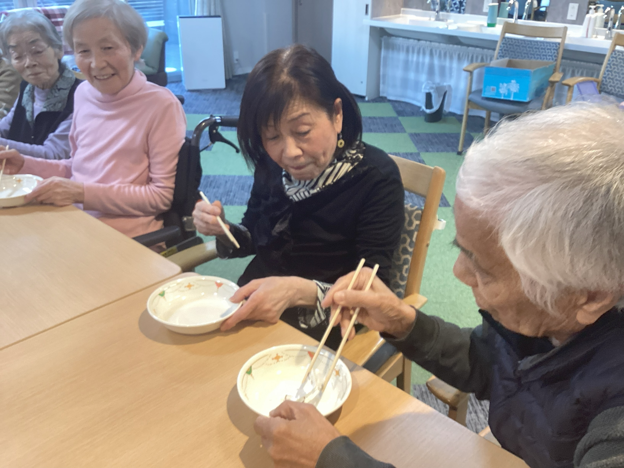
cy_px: 234
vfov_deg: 45.4
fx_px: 559
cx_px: 312
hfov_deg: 58.4
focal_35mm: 31
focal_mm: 3.3
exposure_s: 1/50
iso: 125
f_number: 2.4
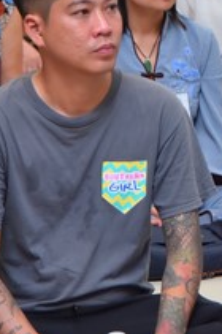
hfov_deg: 4.8
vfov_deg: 7.3
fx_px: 2635
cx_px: 289
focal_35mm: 284
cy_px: 112
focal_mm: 92
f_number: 5
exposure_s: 1/100
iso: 1250
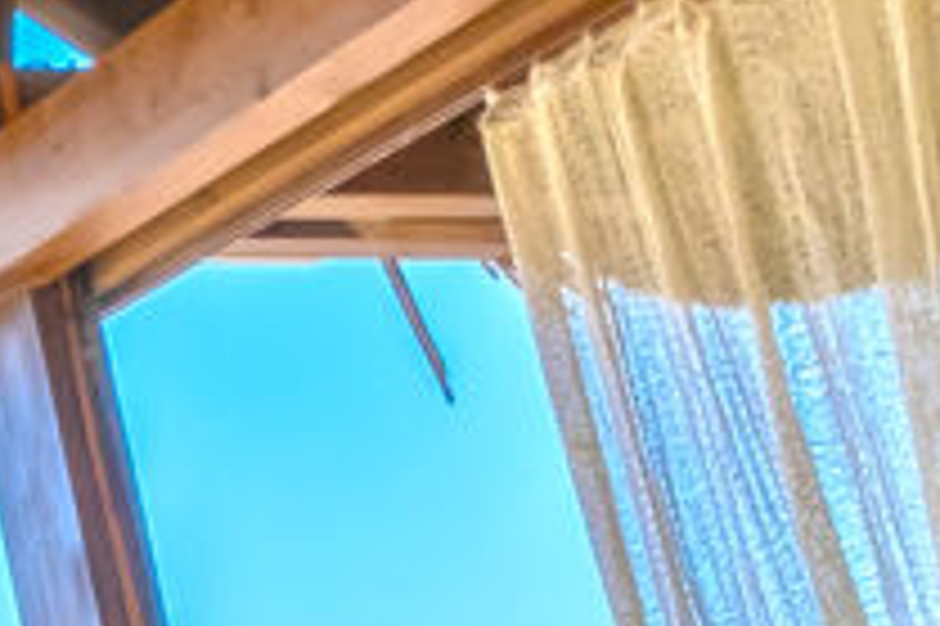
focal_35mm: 115
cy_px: 1139
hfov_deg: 13.7
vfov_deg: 11.1
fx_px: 3000
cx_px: -1210
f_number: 10
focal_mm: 10
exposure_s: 1/500
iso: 250
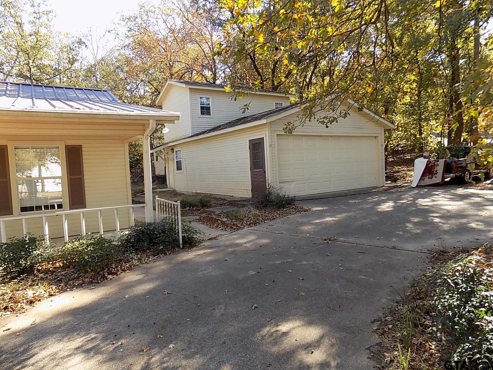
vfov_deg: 58.9
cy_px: 185
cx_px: 246
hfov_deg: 73.9
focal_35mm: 23
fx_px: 328
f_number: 3.1
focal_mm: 4
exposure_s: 1/100
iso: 80
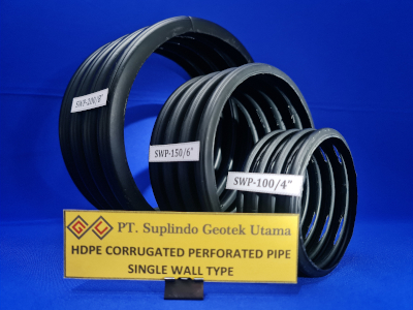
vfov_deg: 54.9
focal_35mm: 25
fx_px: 298
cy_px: 155
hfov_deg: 69.4
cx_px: 206
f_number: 1.8
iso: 640
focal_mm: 7
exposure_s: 1/50
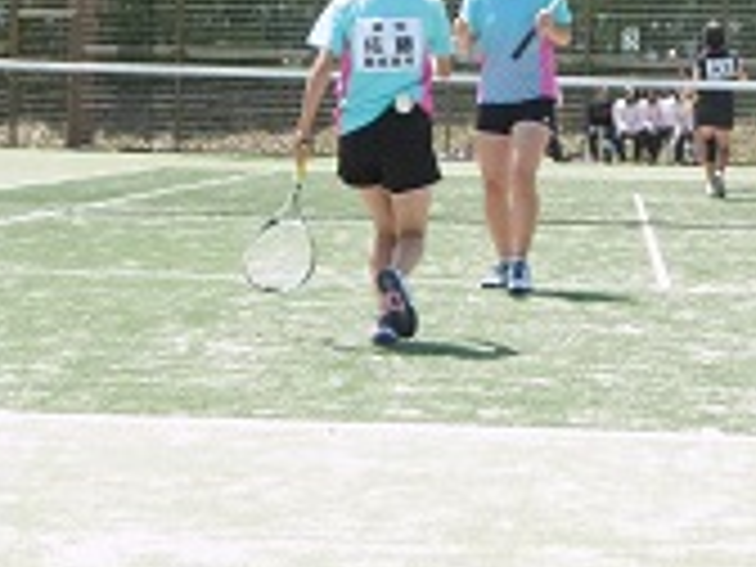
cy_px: -9
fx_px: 2686
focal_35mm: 123
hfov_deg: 16.0
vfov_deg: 11.9
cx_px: 477
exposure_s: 1/320
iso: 100
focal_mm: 7.7
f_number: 3.8
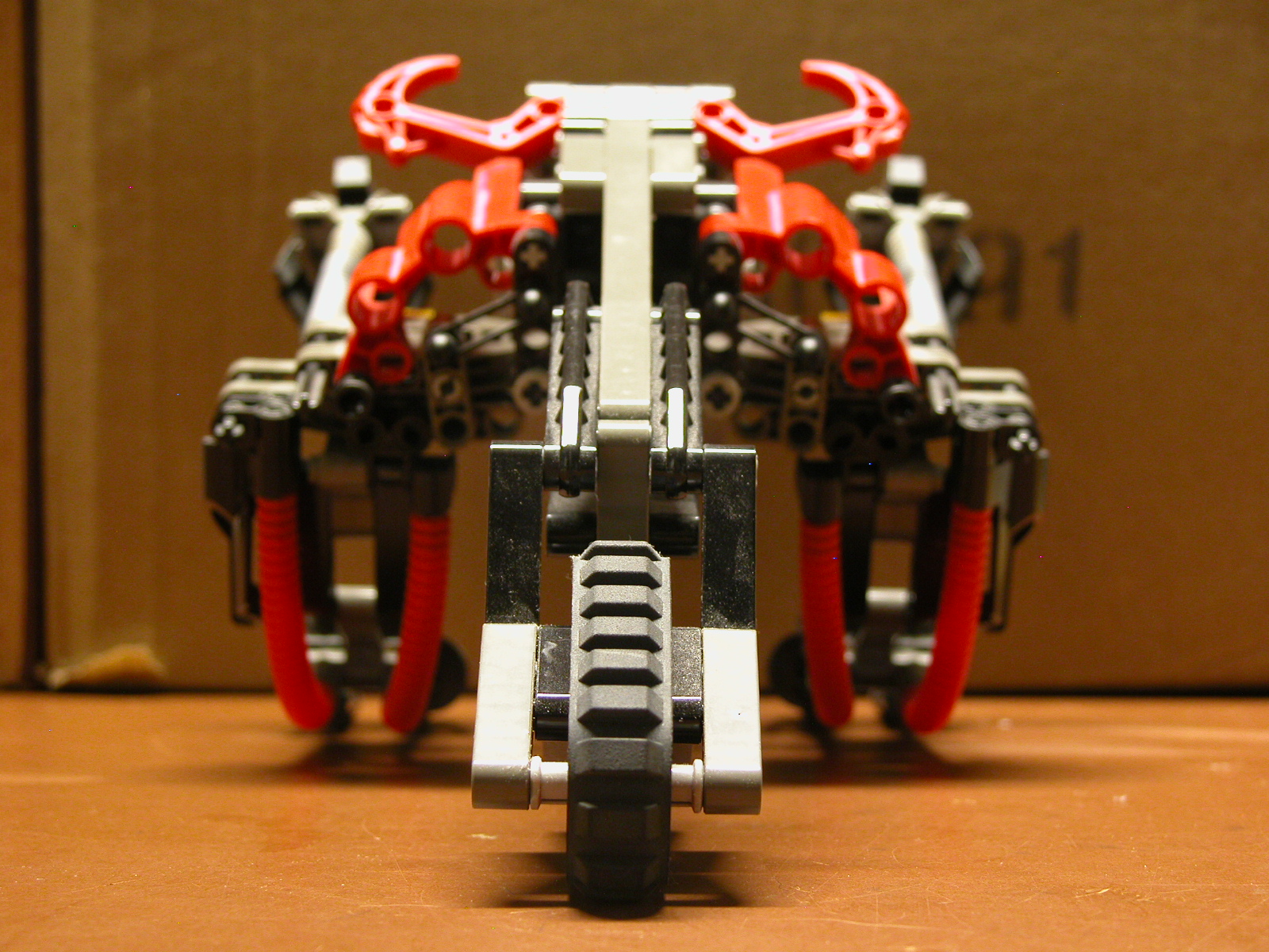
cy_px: 476
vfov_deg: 14.0
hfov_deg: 18.5
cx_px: 634
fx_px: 3886
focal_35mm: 106
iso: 246
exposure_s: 1/3.4
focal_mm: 27.3
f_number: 3.7
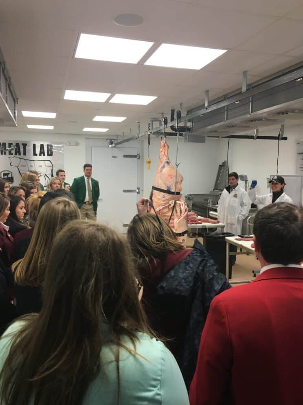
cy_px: 202
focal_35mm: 30
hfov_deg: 46.8
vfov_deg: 60.0
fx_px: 350
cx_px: 150
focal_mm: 4.15
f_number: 2.2
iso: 40
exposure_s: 1/30
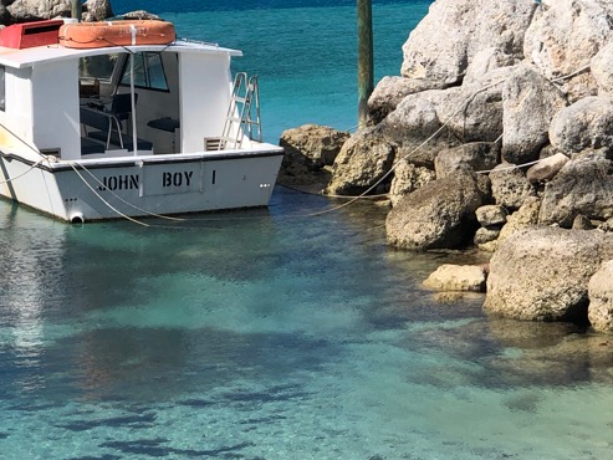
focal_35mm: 135
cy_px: 174
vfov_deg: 11.0
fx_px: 2391
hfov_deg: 14.6
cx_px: 159
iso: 16
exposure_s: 1/1799
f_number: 2.4
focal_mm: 6
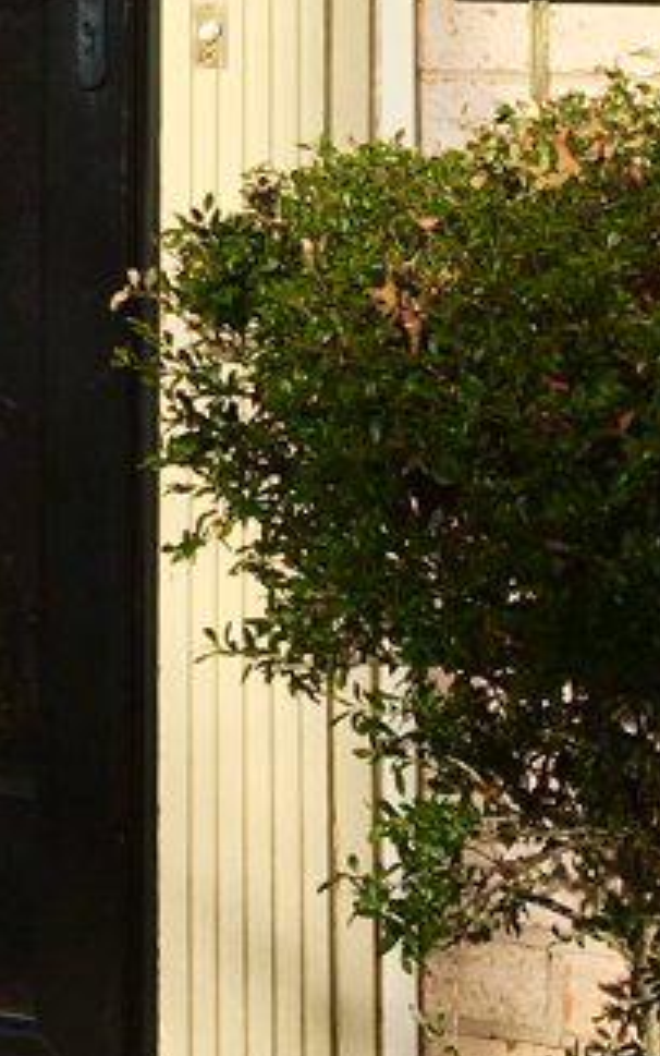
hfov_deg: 8.8
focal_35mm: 146
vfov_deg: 13.9
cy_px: -229
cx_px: -219
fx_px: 4200
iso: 25
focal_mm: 4.15
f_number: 2.2
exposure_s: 1/1923
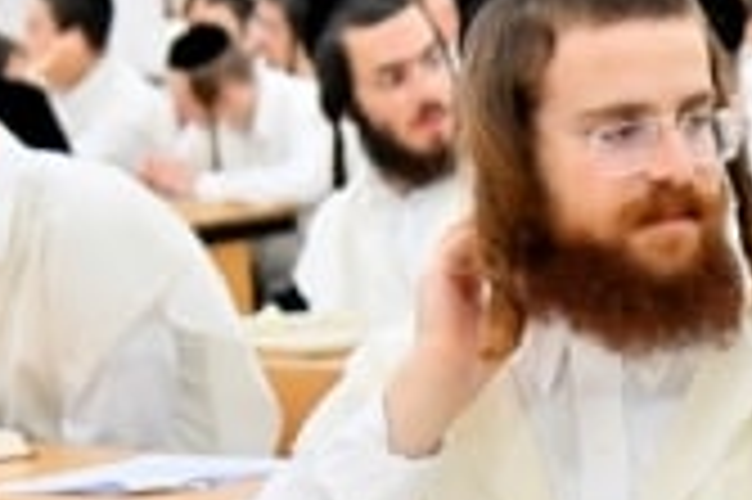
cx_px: 946
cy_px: 369
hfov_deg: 9.7
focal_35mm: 209
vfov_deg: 6.6
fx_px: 4361
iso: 1250
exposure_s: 1/320
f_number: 4
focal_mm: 52
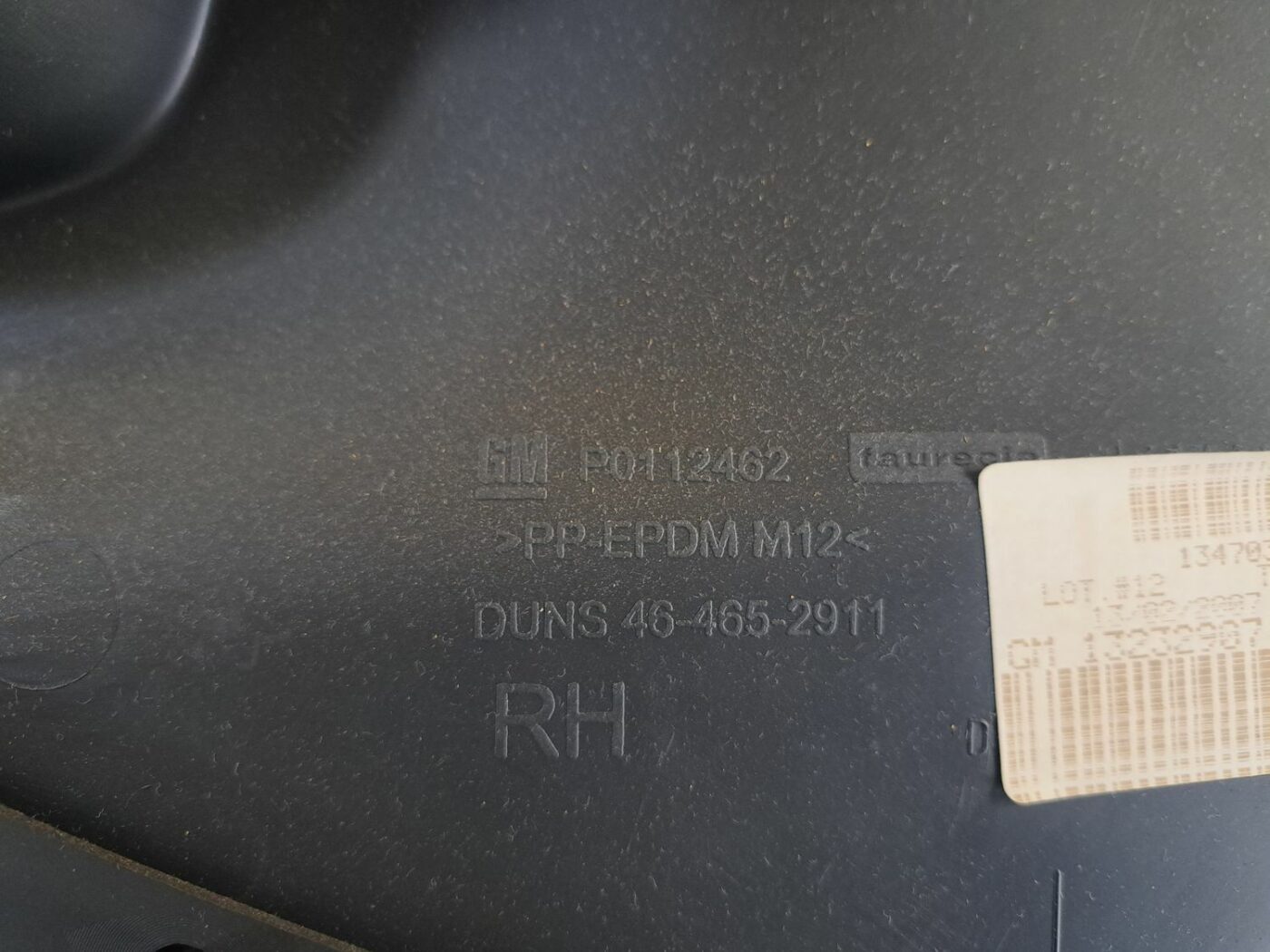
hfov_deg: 71.6
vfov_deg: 56.8
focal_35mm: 24
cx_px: 635
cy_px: 476
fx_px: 881
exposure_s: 1/40
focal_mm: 5.23
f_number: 1.8
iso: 500
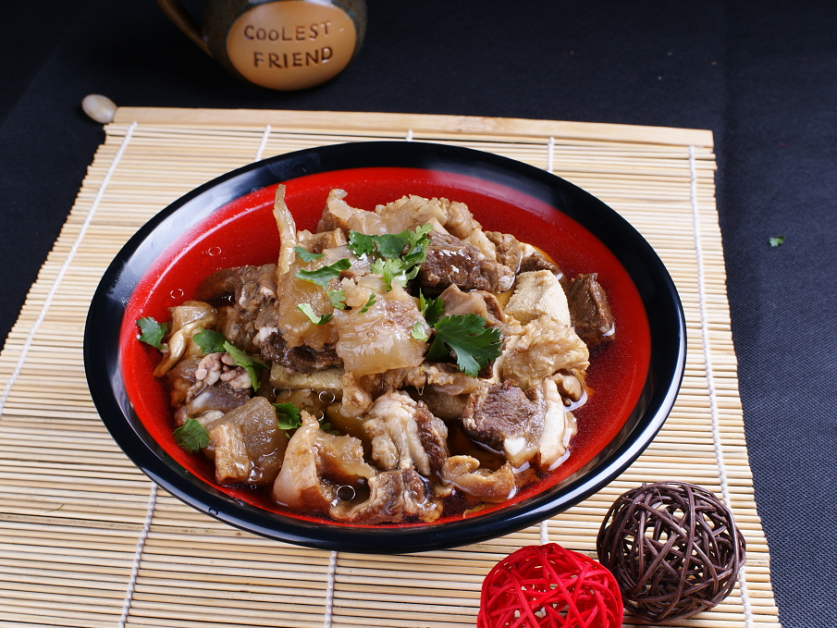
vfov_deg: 29.7
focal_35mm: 49
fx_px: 1185
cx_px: 394
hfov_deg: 38.9
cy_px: 315
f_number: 11
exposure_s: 1/160
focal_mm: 30
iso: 100
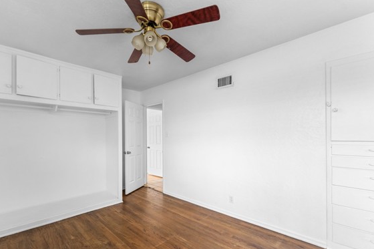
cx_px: 167
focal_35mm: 16
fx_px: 166
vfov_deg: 73.5
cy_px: 137
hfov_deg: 96.4
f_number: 5
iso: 2000
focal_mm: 14
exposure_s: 1/1.67
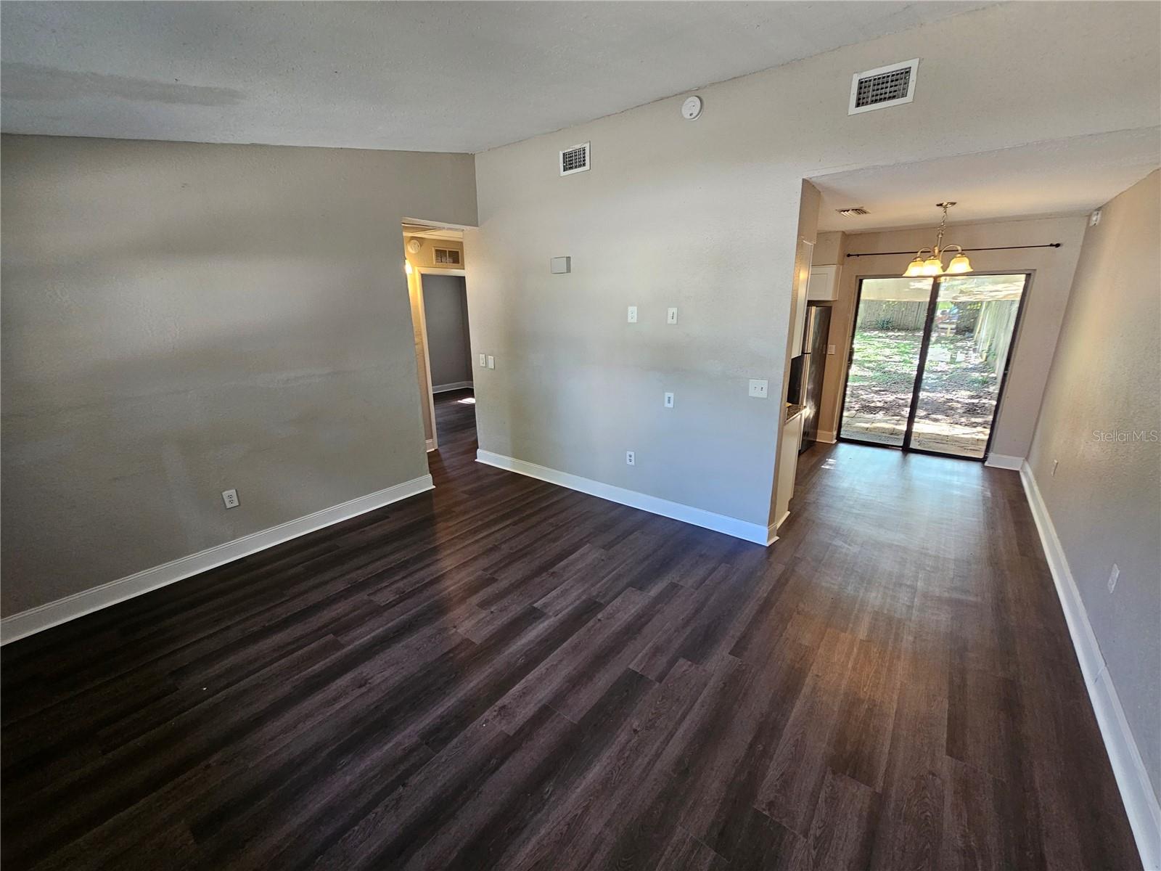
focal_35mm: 13
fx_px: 436
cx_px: 580
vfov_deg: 89.9
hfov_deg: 106.2
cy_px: 436
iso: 200
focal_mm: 2.2
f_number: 2.2
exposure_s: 1/60
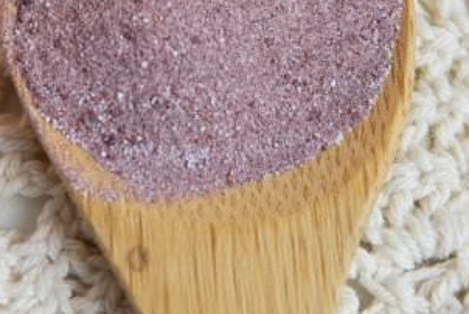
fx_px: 1943
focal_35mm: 149
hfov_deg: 13.8
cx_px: 185
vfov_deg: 9.1
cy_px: -42
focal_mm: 30
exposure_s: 1/60
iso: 100
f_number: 4.5
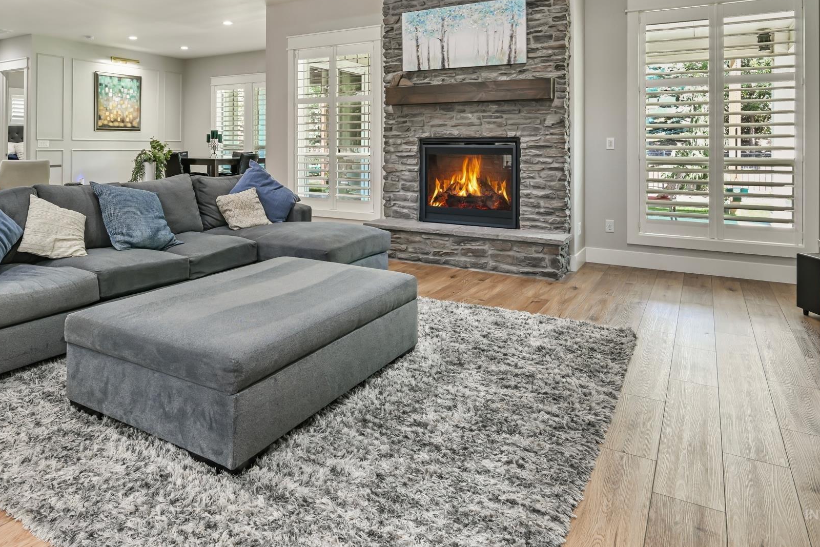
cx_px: 283
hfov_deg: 69.7
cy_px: 141
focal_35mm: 25
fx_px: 569
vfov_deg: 49.4
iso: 200
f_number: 8
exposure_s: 1
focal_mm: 16
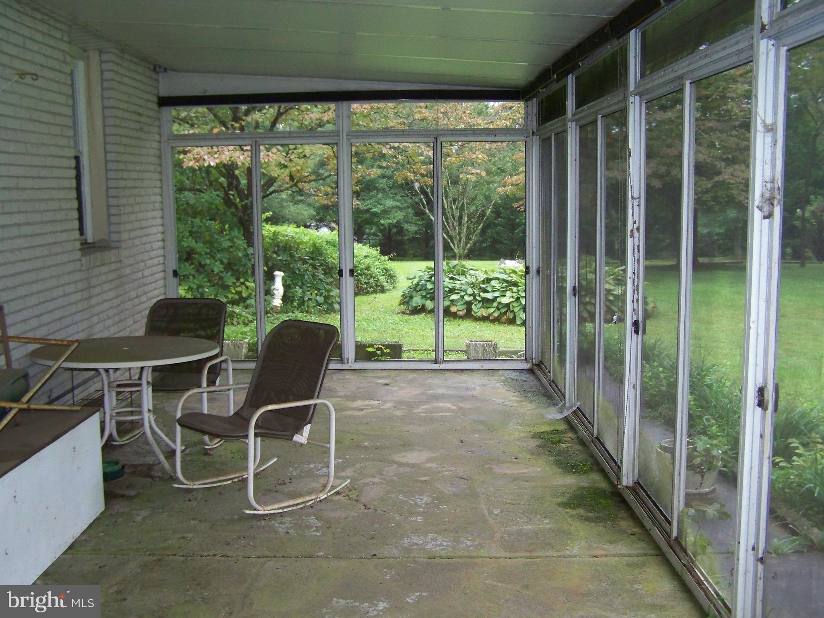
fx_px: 905
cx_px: 412
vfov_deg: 37.7
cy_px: 309
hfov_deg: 49.0
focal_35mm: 38
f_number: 2.8
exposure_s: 1/60
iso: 200
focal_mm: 6.3
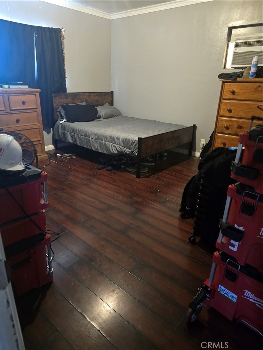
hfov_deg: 58.9
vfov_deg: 73.9
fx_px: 233
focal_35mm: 23
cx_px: 132
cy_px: 175
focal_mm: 6.3
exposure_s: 1/40
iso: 1250
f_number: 1.7
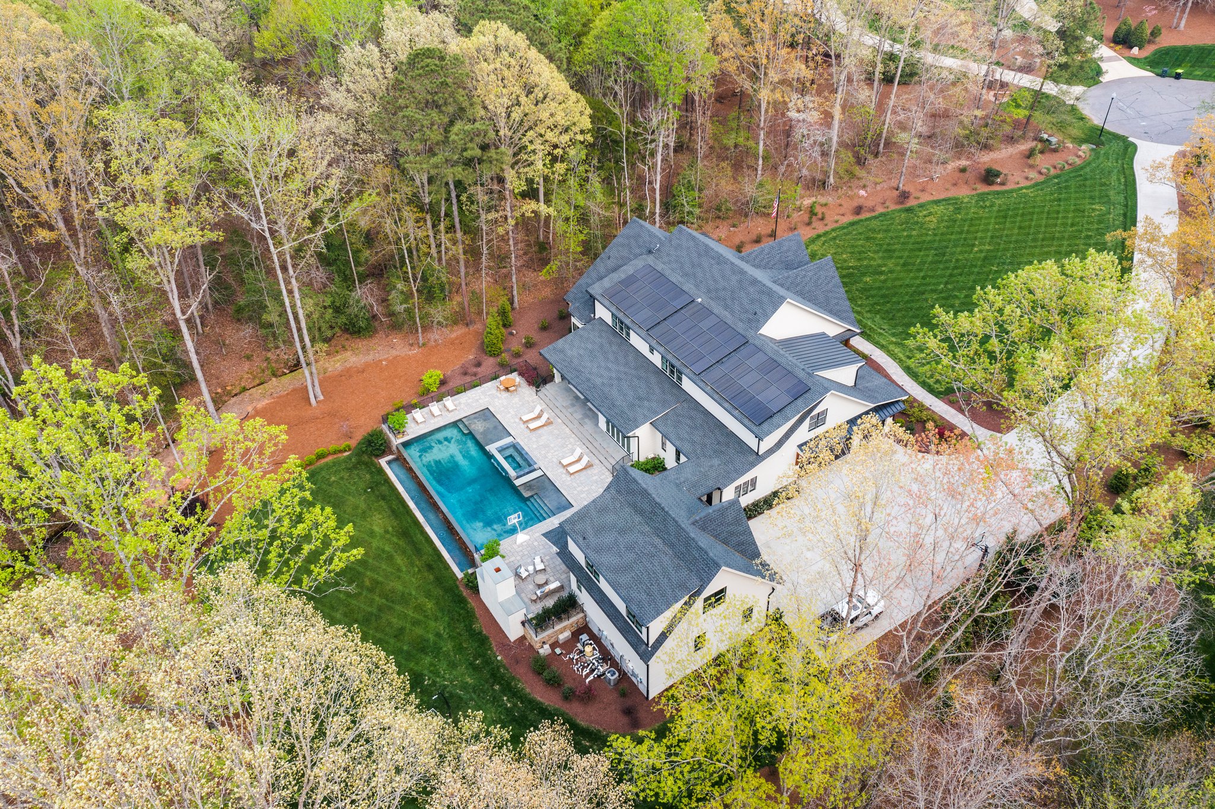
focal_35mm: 28
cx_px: 608
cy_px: 404
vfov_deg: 46.4
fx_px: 945
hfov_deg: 65.5
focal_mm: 10.26
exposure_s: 1/200
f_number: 5
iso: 100
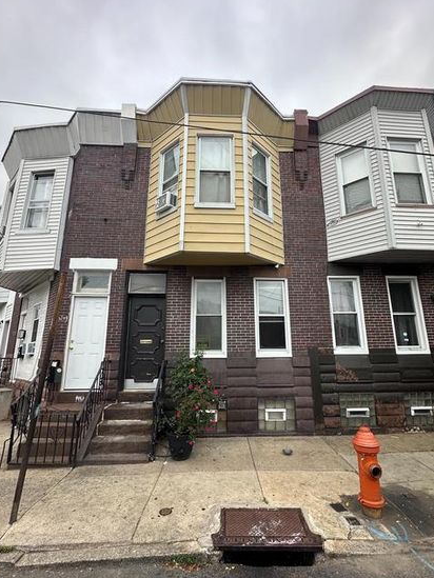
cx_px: 233
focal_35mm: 17
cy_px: 290
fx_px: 284
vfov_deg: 91.0
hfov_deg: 74.6
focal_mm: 2.22
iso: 40
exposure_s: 1/361
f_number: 2.2
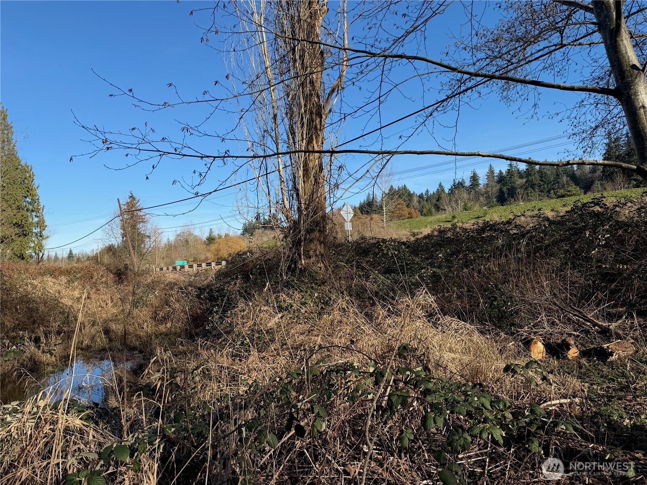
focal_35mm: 24
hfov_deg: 71.6
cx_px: 324
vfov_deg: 56.8
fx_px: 449
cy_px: 242
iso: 80
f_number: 1.78
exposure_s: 1/3145
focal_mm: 6.76
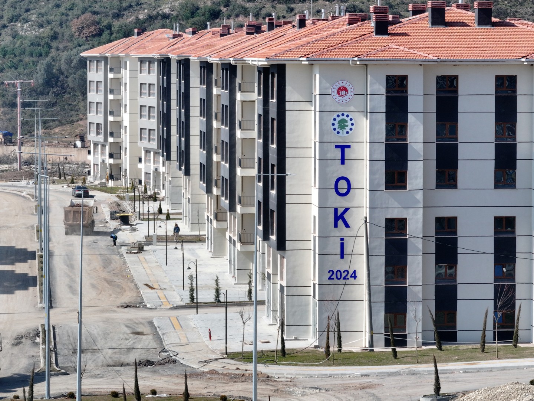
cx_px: 267
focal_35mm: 166
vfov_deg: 8.9
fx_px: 2561
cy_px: 200
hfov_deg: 11.9
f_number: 3.4
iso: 100
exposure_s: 1/500
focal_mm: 30.71
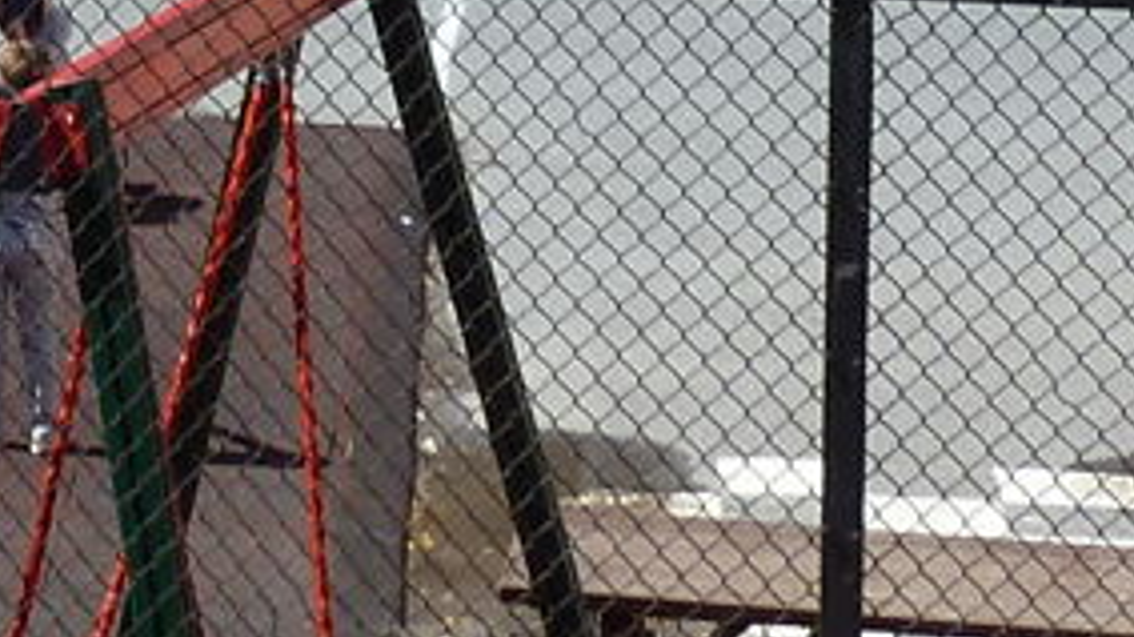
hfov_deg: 9.5
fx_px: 6583
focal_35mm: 219
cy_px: -1238
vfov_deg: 5.2
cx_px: -605
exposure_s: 1/400
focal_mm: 5.7
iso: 80
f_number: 4
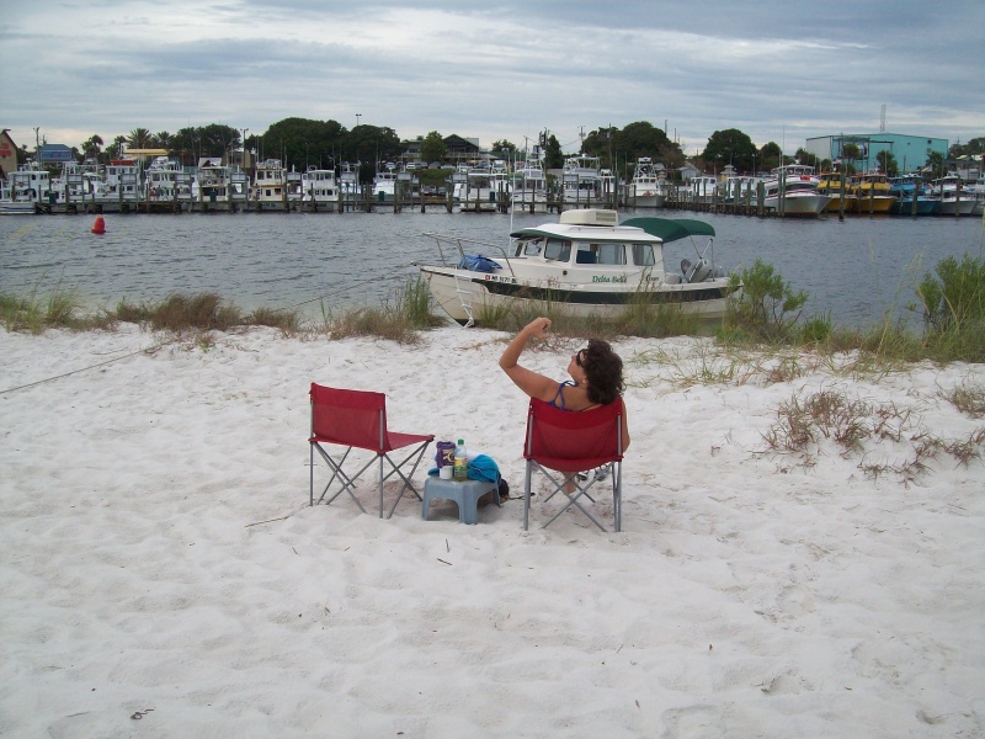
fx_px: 1024
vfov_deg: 39.7
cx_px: 492
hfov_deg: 51.4
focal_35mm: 36
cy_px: 370
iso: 80
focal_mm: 6
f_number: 4.8
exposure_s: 1/281
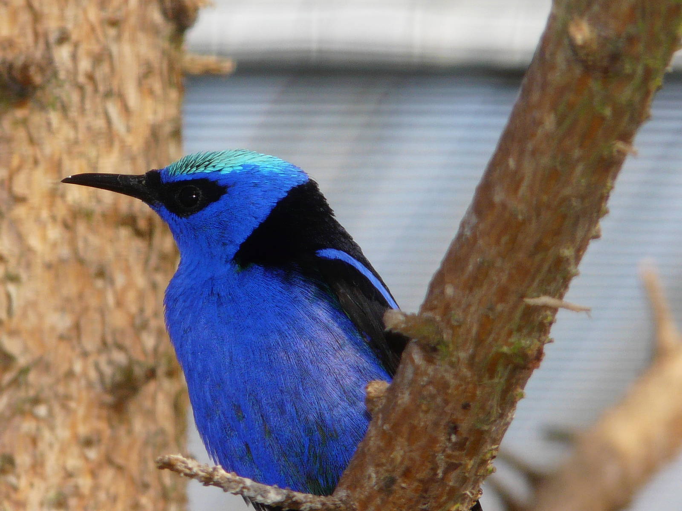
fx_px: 15505
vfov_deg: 1.9
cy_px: 256
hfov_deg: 2.5
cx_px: 341
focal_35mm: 787
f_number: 4.2
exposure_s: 1/320
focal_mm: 81.1
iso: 100
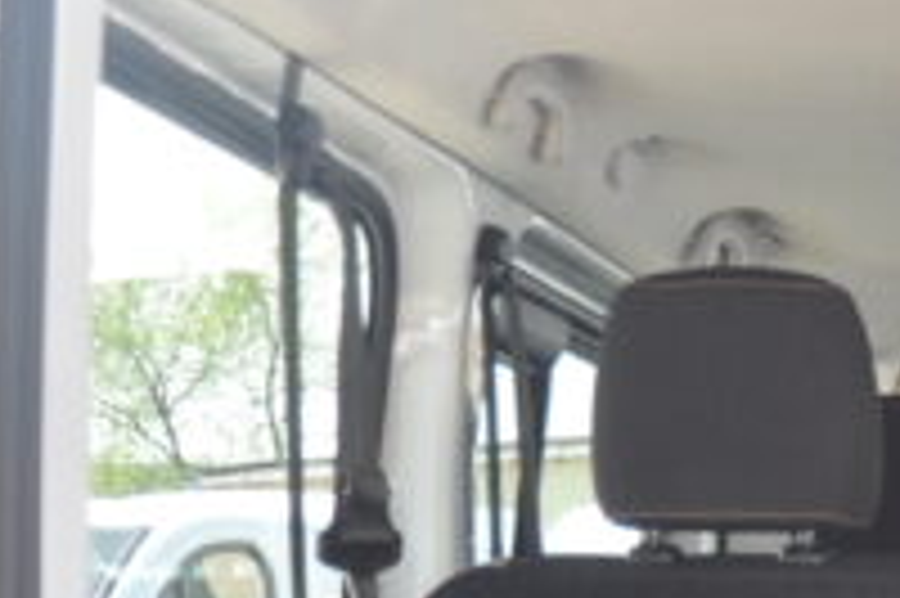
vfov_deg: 7.1
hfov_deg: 10.6
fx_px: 4596
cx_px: 1498
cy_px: 1268
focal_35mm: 184
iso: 400
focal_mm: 24
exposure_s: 1/100
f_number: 5
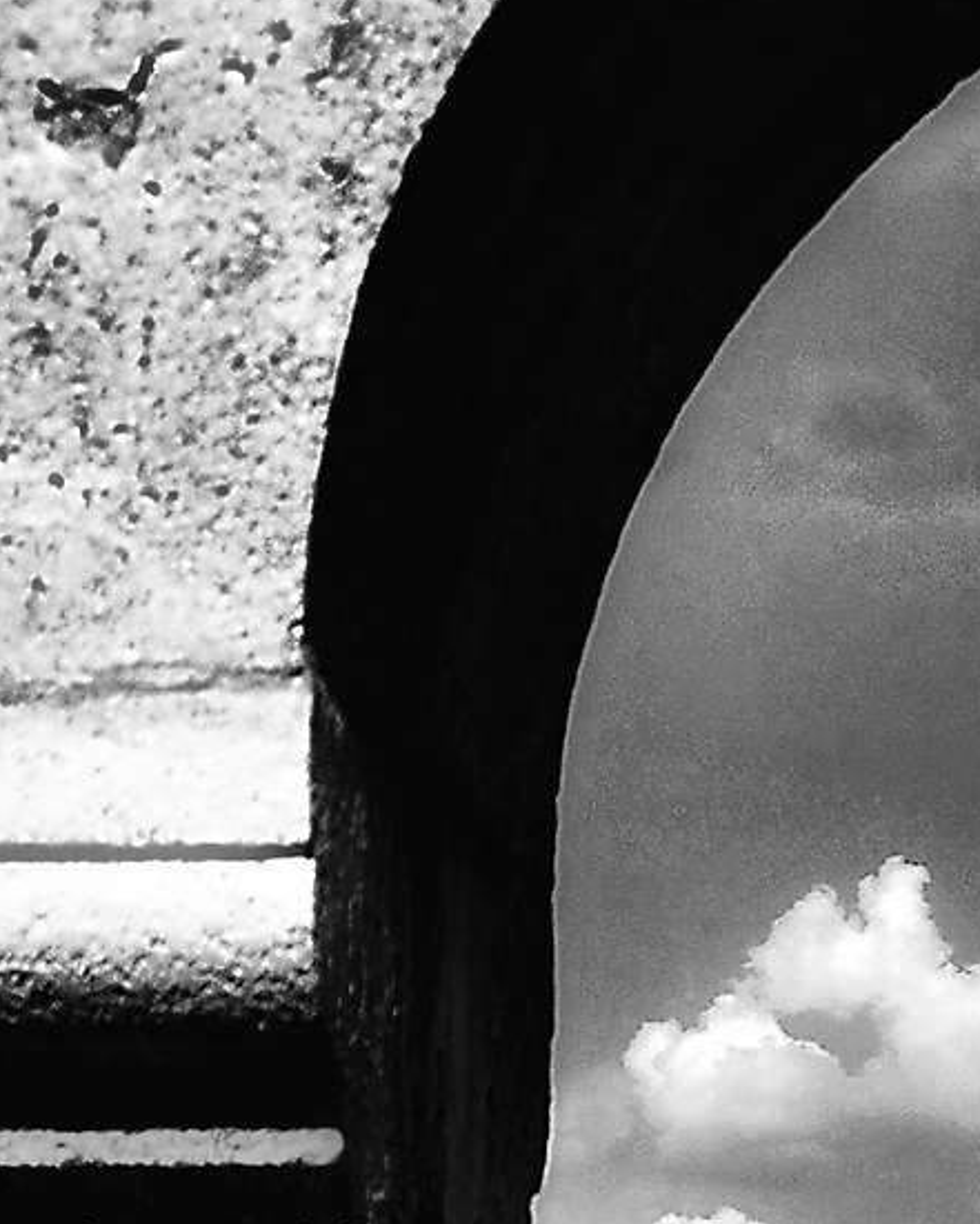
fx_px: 5763
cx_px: 1510
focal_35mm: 159
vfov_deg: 11.5
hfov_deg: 9.4
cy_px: 1939
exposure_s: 1/200
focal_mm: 26
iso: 200
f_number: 7.1
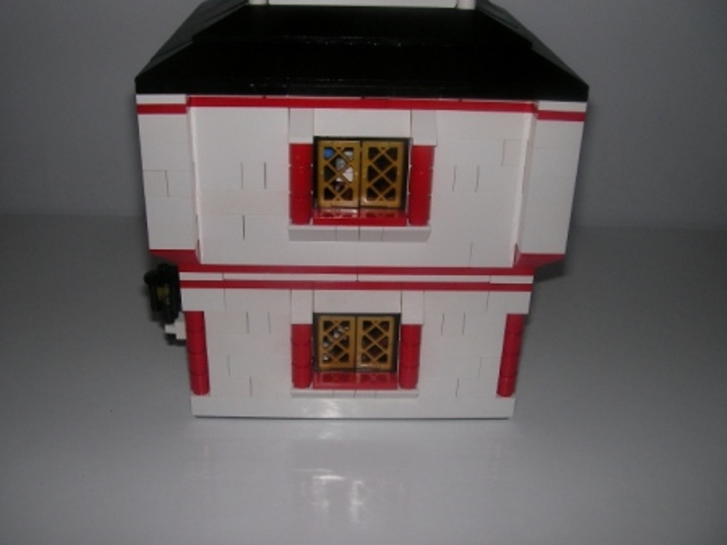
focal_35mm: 38
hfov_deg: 49.0
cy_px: 272
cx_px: 364
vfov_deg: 37.7
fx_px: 798
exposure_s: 1/30
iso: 100
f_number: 6.6
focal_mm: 6.3
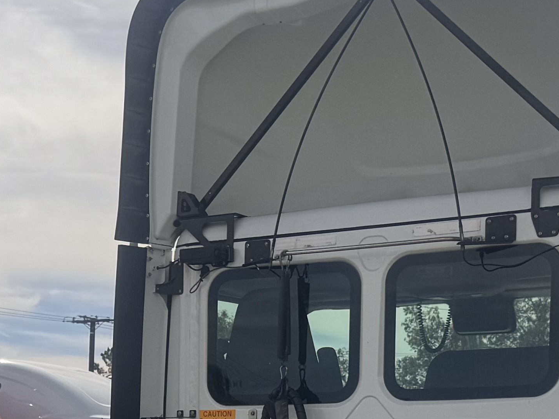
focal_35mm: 95
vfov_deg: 14.8
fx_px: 1534
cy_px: 552
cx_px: 143
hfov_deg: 20.5
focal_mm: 6.76
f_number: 1.78
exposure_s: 1/7092
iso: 80
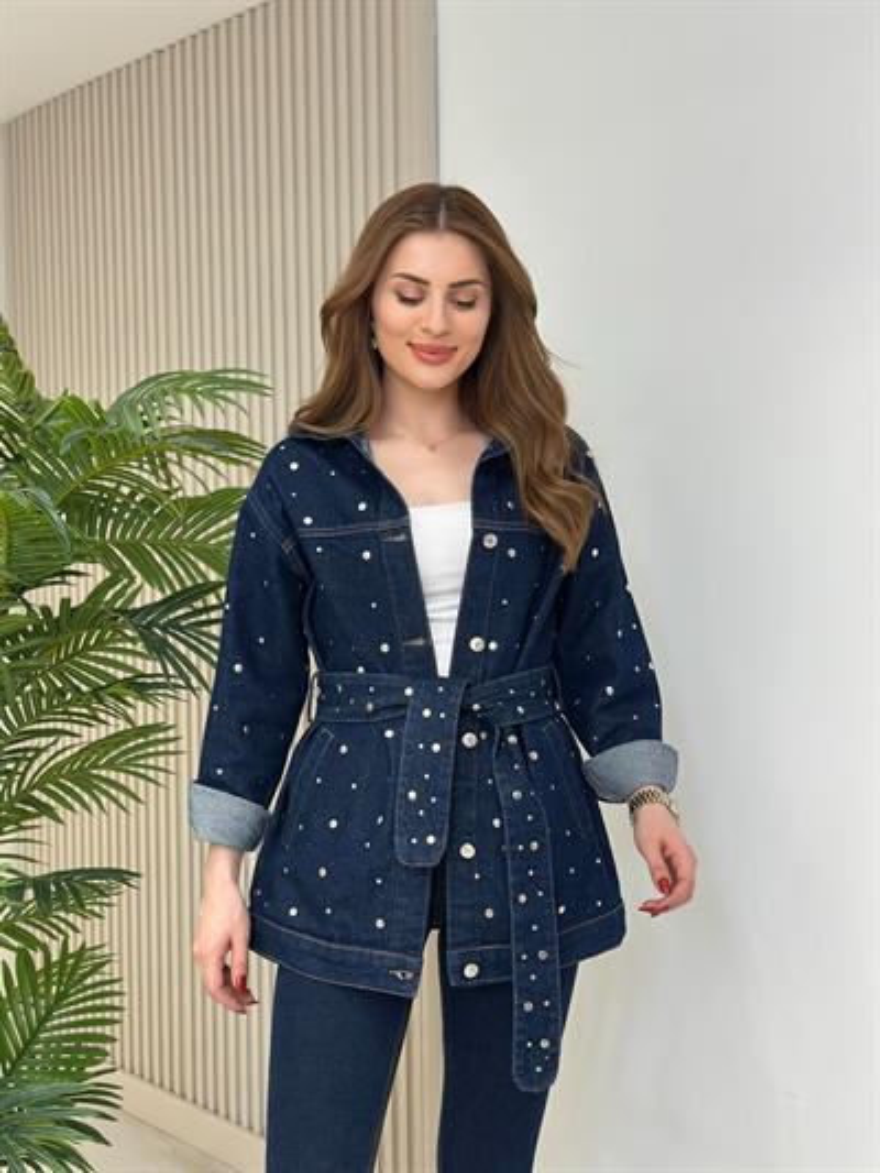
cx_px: 440
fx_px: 1626
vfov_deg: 39.6
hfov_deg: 30.3
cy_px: 586
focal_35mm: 48
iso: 100
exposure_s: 1/172
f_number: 1.78
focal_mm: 6.86
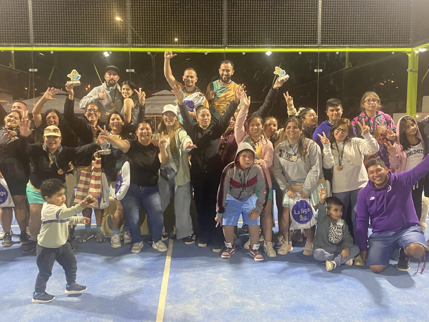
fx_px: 397
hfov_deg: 56.8
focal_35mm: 32
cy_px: 153
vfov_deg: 44.1
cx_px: 209
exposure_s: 1/50
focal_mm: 4.25
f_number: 1.8
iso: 320
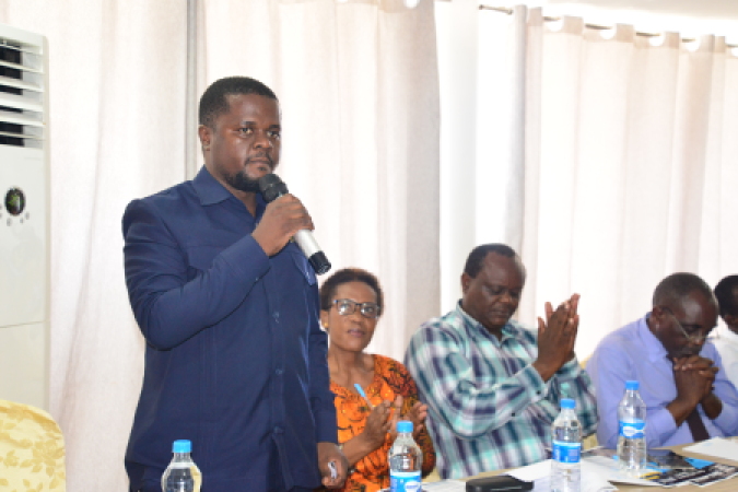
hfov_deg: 39.6
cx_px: 369
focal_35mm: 50
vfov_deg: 27.0
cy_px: 246
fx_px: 1025
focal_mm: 50
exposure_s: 1/125
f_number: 5
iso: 4500
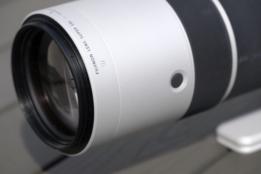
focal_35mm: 120
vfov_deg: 11.4
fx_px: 870
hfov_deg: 17.1
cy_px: 87
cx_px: 130
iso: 200
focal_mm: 80
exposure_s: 1/400
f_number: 5.6
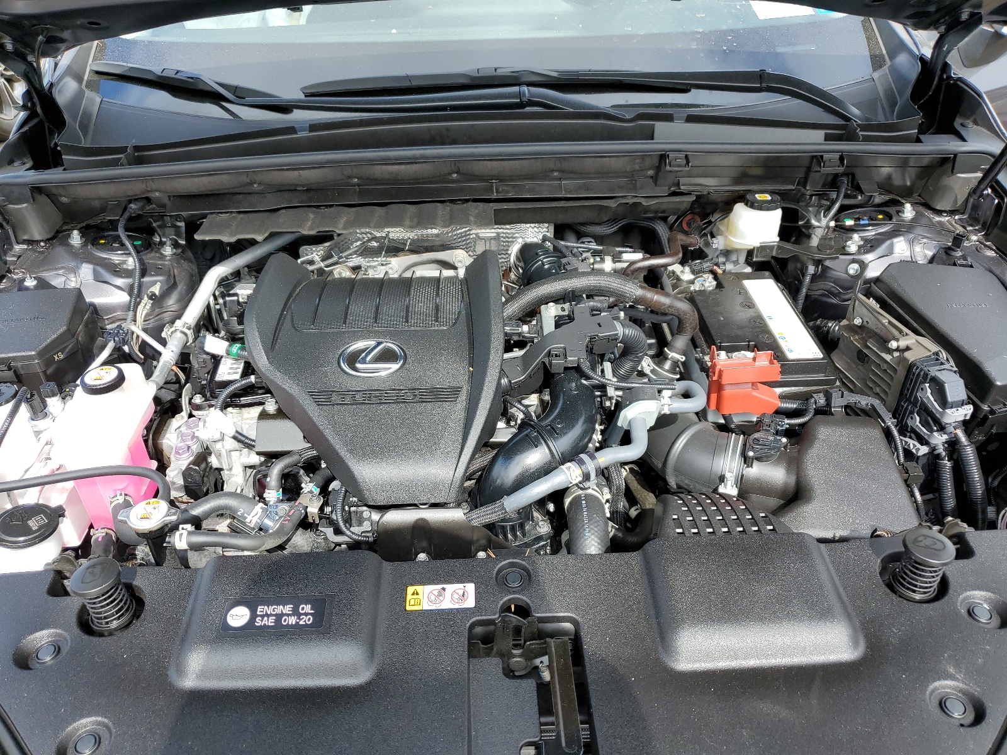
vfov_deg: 53.1
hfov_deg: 67.3
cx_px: 504
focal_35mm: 26
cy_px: 378
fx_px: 756
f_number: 1.5
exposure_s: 1/769
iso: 50
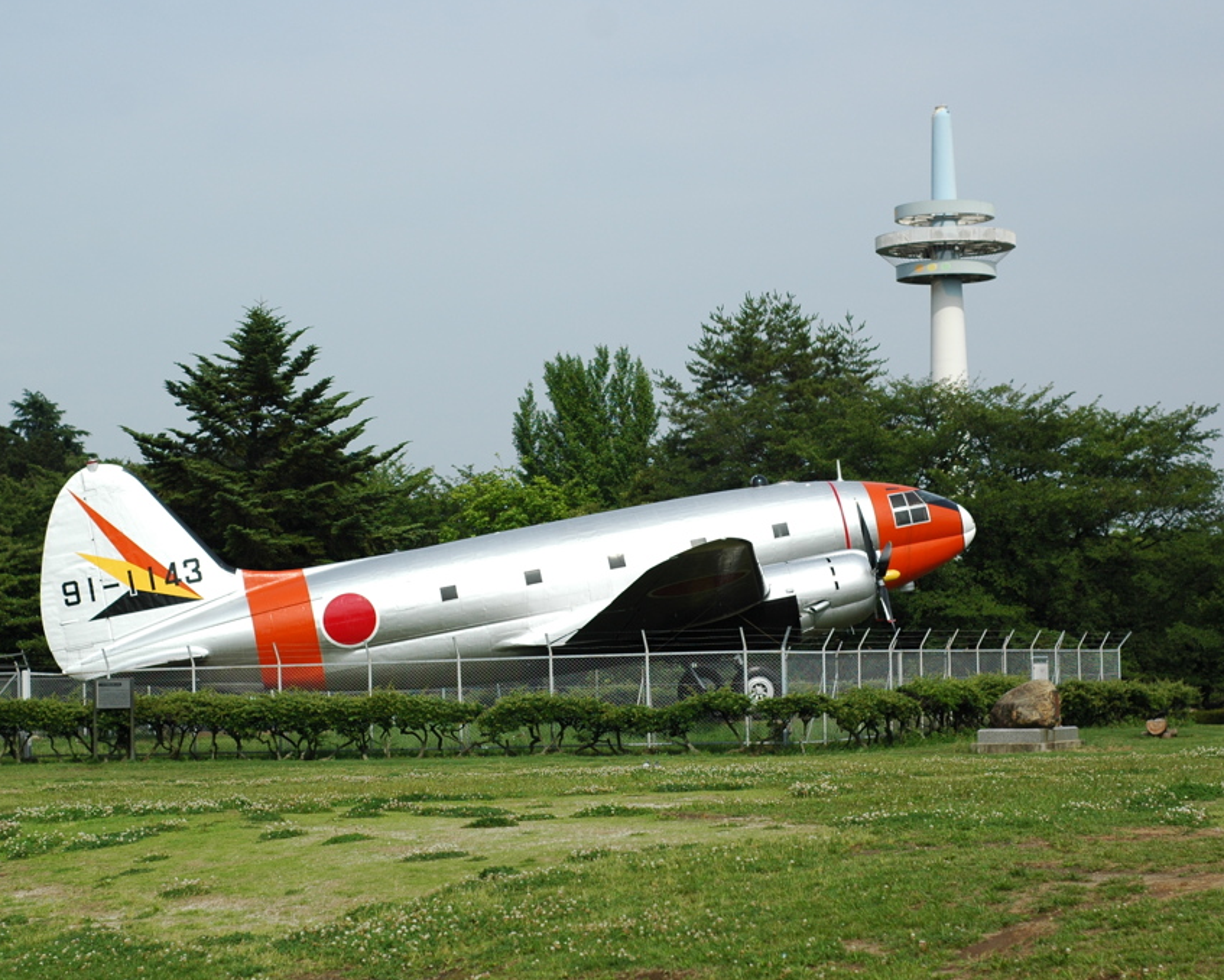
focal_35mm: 85
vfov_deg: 18.1
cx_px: 553
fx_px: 3080
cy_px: 490
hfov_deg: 22.5
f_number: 4
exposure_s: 1/2000
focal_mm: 50
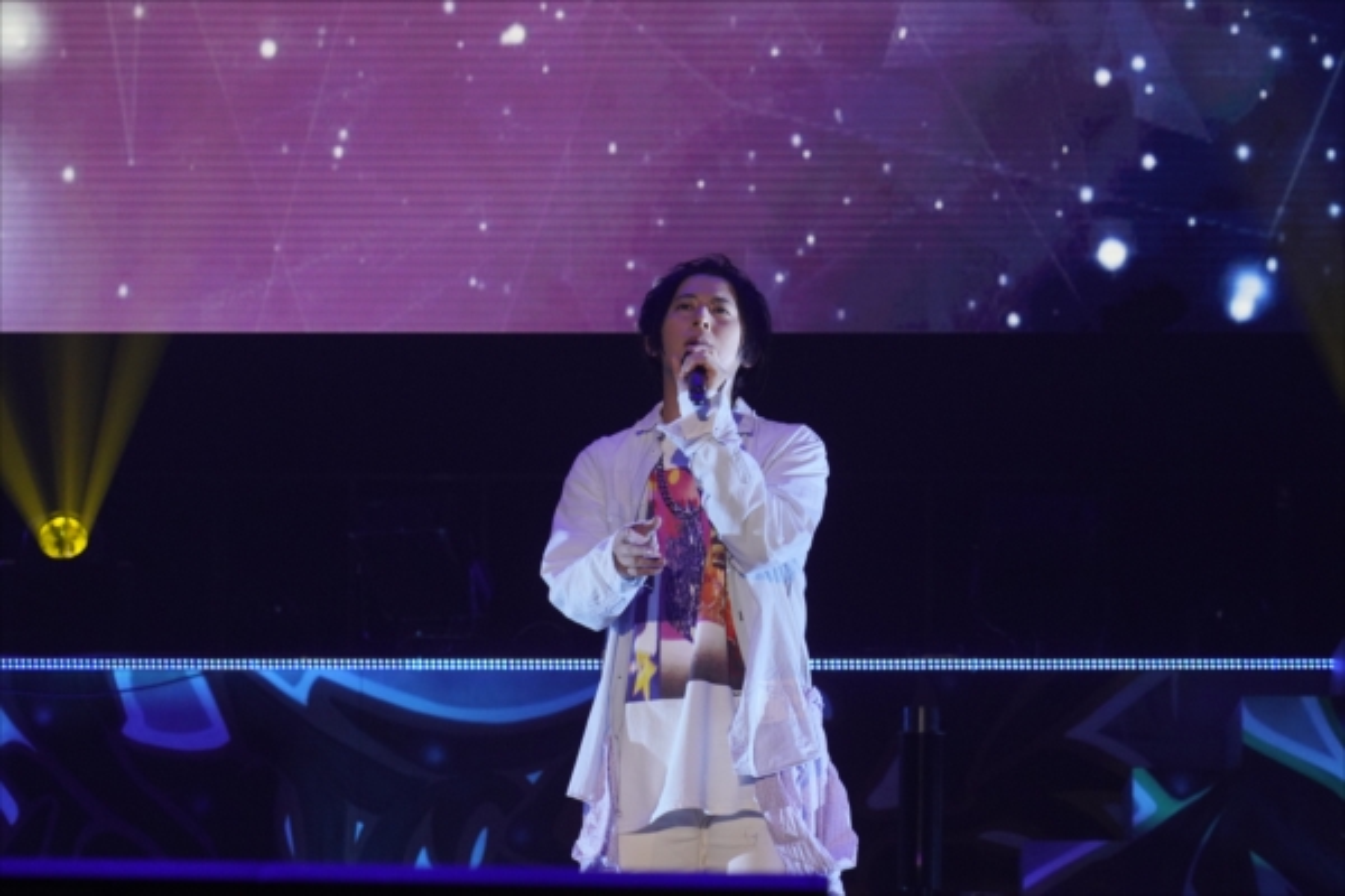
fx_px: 5865
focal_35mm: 157
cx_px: 672
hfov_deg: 13.1
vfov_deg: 8.7
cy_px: 448
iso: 1600
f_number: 5.6
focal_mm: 105
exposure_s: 1/400
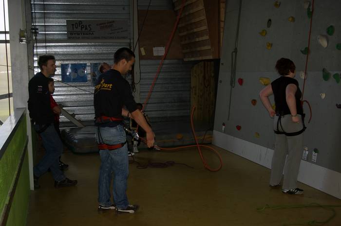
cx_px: 170
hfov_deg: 42.4
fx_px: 440
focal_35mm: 46
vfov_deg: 28.9
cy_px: 113
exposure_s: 1/50
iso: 200
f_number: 4
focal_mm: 31
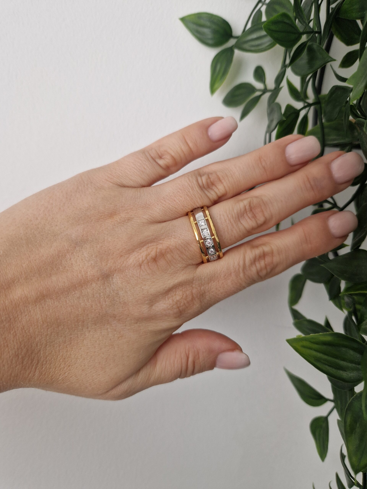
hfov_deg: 58.9
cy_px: 244
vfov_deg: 73.9
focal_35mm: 23
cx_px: 184
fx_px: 325
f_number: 1.8
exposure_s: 1/100
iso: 50
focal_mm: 5.4
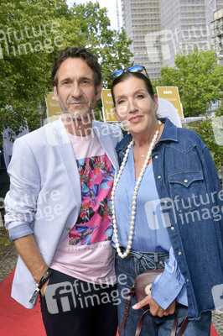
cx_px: 112
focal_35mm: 32
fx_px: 298
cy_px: 168
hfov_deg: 41.0
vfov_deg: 58.8
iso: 400
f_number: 10
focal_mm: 32
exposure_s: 1/250
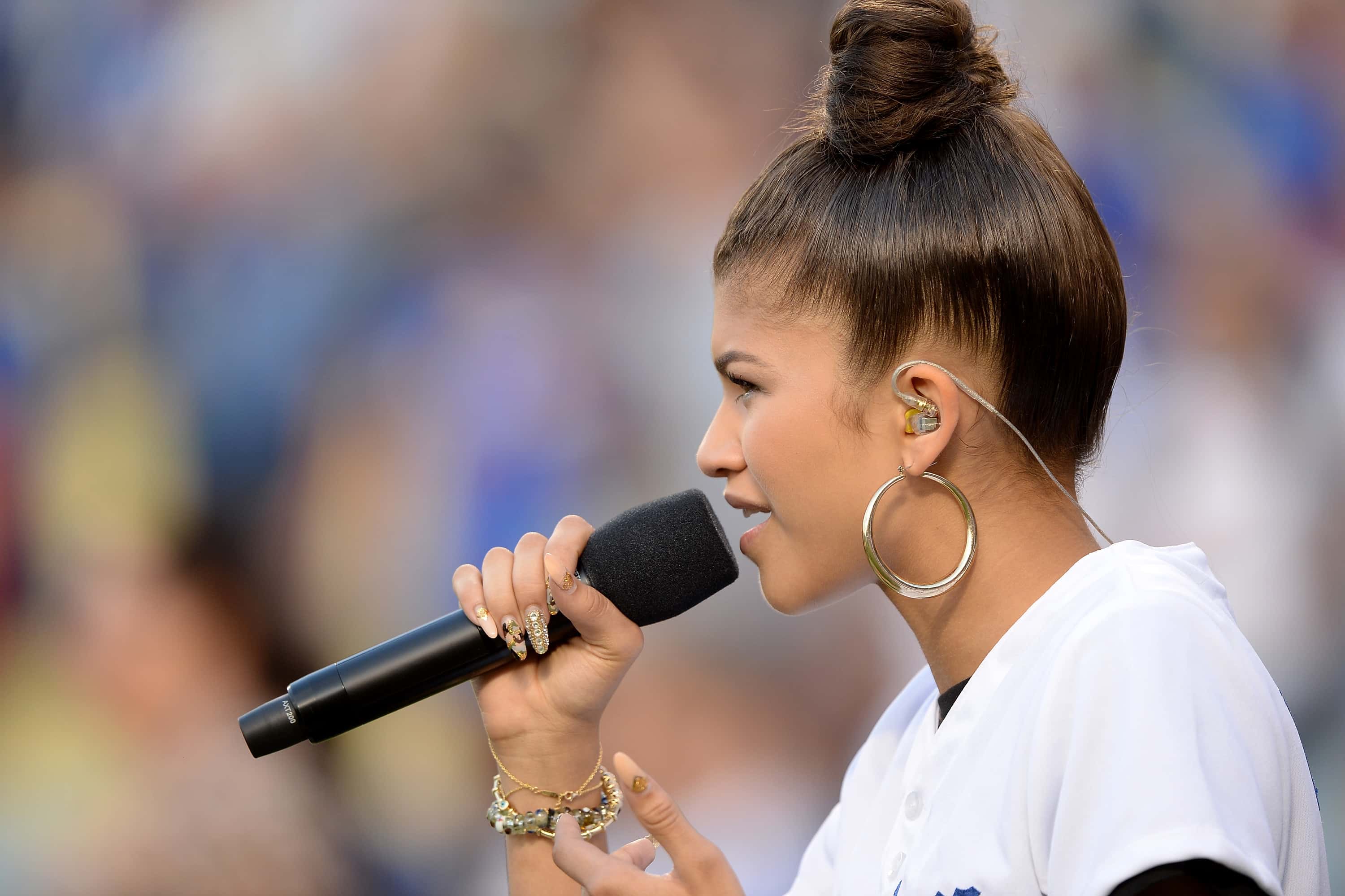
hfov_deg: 4.1
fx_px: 18670
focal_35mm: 500
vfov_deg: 2.7
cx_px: 672
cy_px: 448
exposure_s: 1/640
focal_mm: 500
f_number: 4
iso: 800
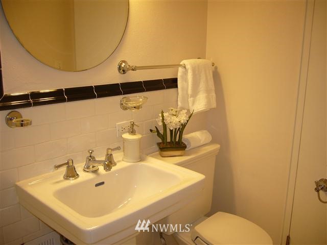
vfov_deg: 40.7
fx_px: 331
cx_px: 164
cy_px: 122
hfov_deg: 52.6
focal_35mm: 35
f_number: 2.8
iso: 100
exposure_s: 1/30
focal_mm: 5.8
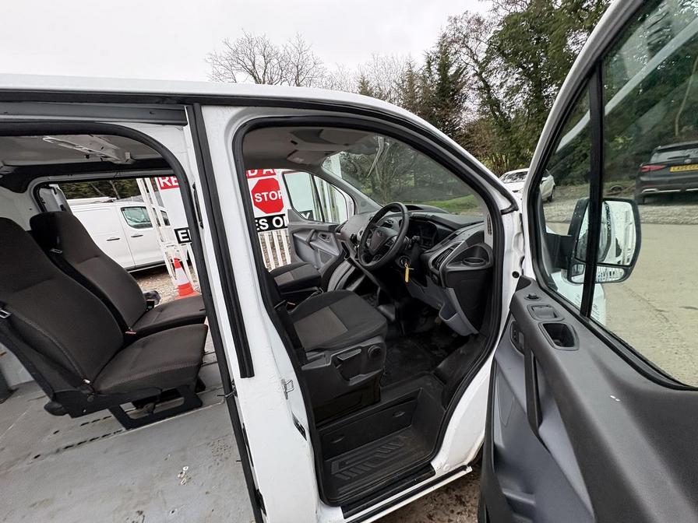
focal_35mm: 14
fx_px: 282
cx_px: 349
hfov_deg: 102.1
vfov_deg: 85.7
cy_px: 262
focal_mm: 2.22
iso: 64
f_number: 2.2
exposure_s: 1/136
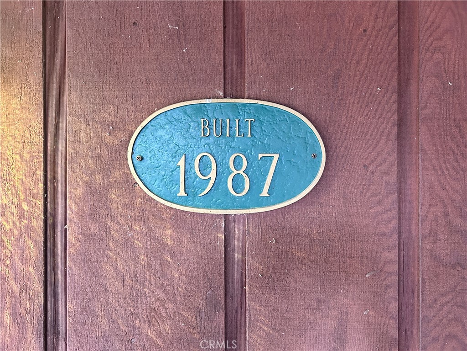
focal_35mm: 26
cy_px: 176
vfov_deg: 53.1
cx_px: 234
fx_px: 351
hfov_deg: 67.3
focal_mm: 5.7
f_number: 1.5
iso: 500
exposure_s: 1/60
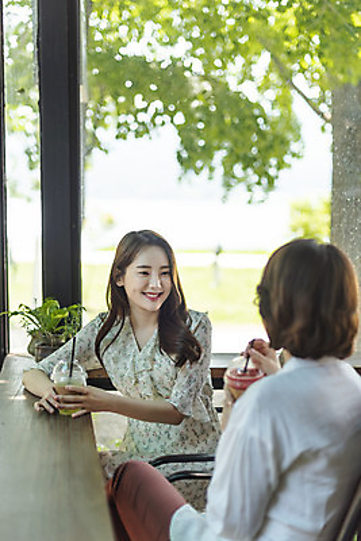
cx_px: 180
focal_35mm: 50
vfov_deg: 39.6
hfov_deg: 27.0
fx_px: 751
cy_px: 270
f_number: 1.8
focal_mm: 50
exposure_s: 1/1000
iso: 100
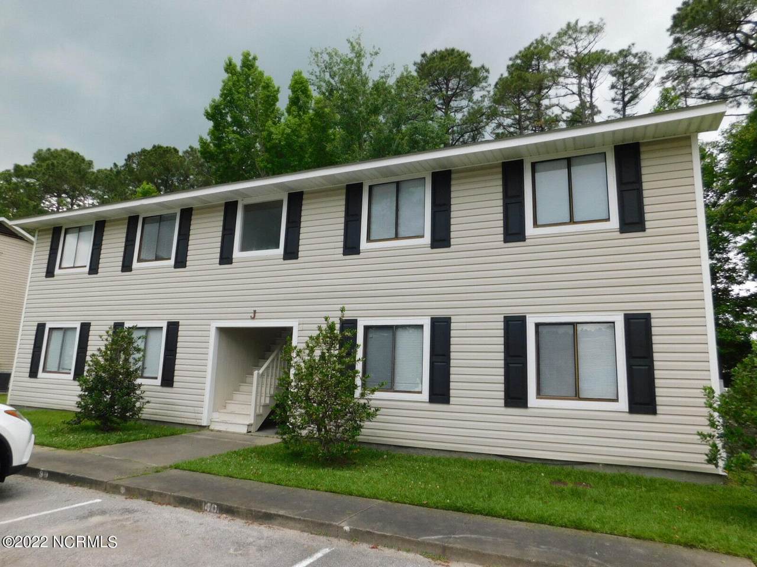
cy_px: 284
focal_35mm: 23
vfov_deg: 58.9
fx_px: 503
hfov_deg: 73.9
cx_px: 378
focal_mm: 4
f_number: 3
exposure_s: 1/640
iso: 125
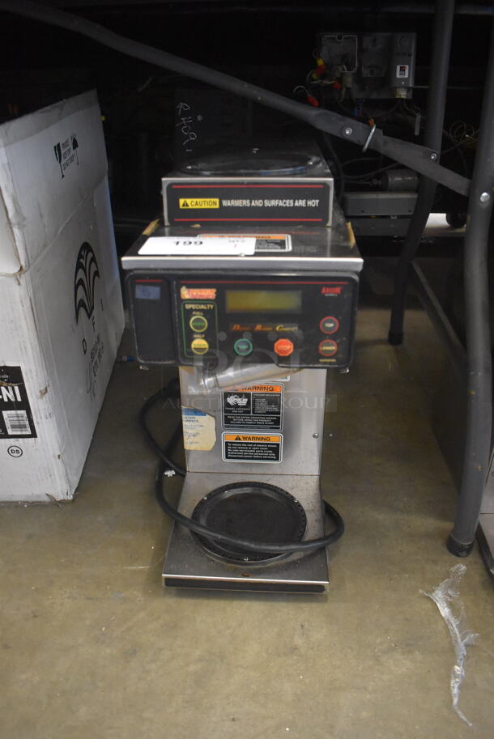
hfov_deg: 48.0
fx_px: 555
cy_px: 370
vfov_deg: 67.3
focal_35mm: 27
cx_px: 247
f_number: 3.5
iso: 4500
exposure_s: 1/125
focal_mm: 18
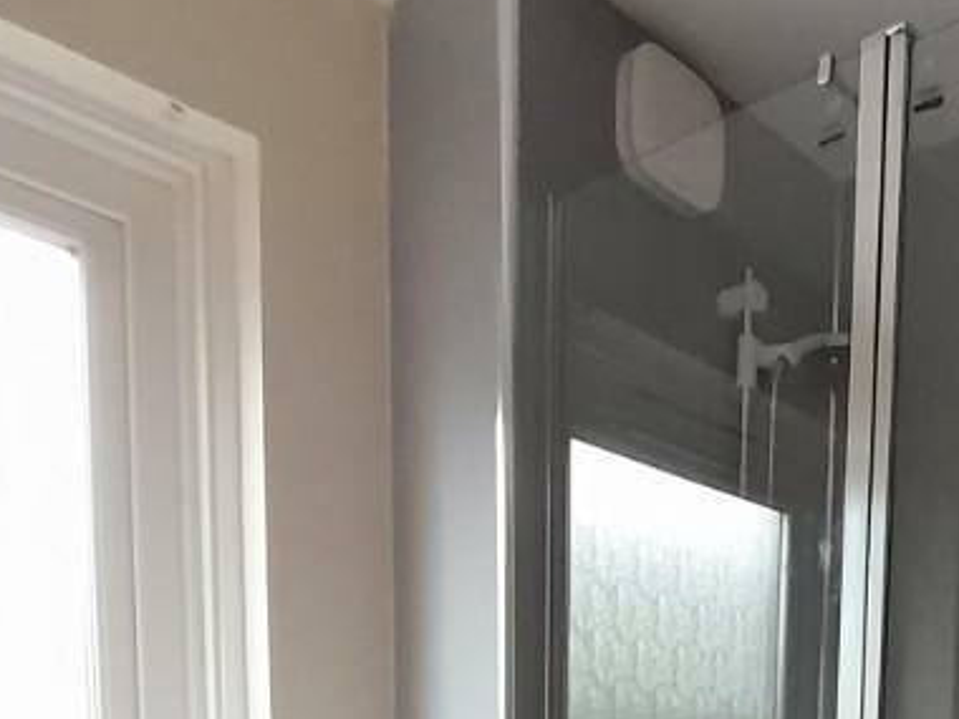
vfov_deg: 31.6
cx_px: 898
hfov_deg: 46.4
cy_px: 928
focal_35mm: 35
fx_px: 970
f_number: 2.2
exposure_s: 1/33
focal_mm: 1.13
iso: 200
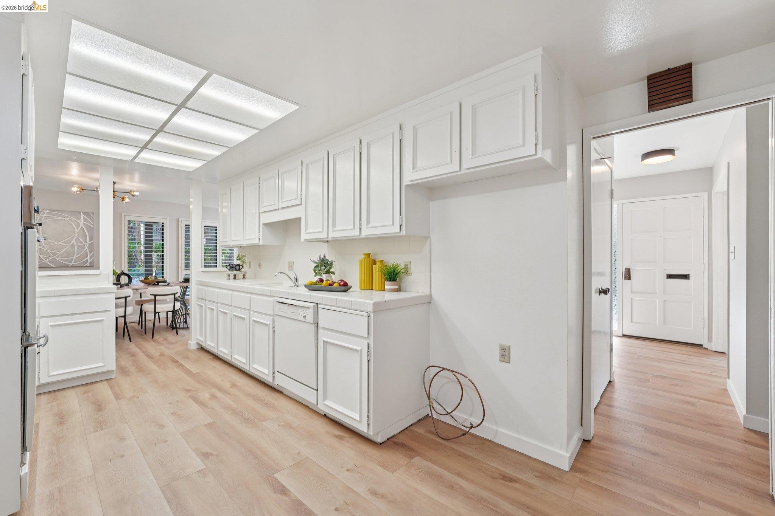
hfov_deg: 104.3
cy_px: 258
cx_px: 388
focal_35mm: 14
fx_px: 301
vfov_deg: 81.2
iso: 640
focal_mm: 14
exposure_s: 1/30
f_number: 8
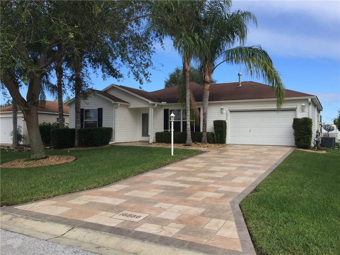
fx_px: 285
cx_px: 170
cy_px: 128
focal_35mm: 29
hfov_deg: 61.7
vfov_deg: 48.2
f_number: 2.2
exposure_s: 1/1364
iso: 32
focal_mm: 4.15
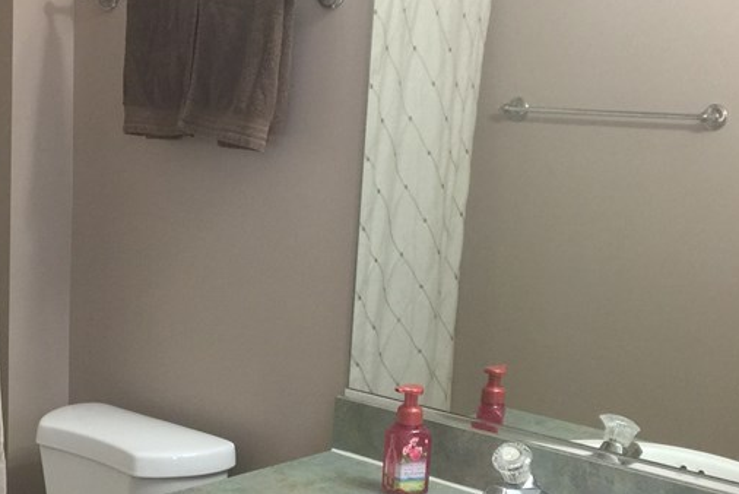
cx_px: 264
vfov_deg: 22.1
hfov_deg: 32.7
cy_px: 360
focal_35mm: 61
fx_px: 1253
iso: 100
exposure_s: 1/15
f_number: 2.2
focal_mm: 4.15
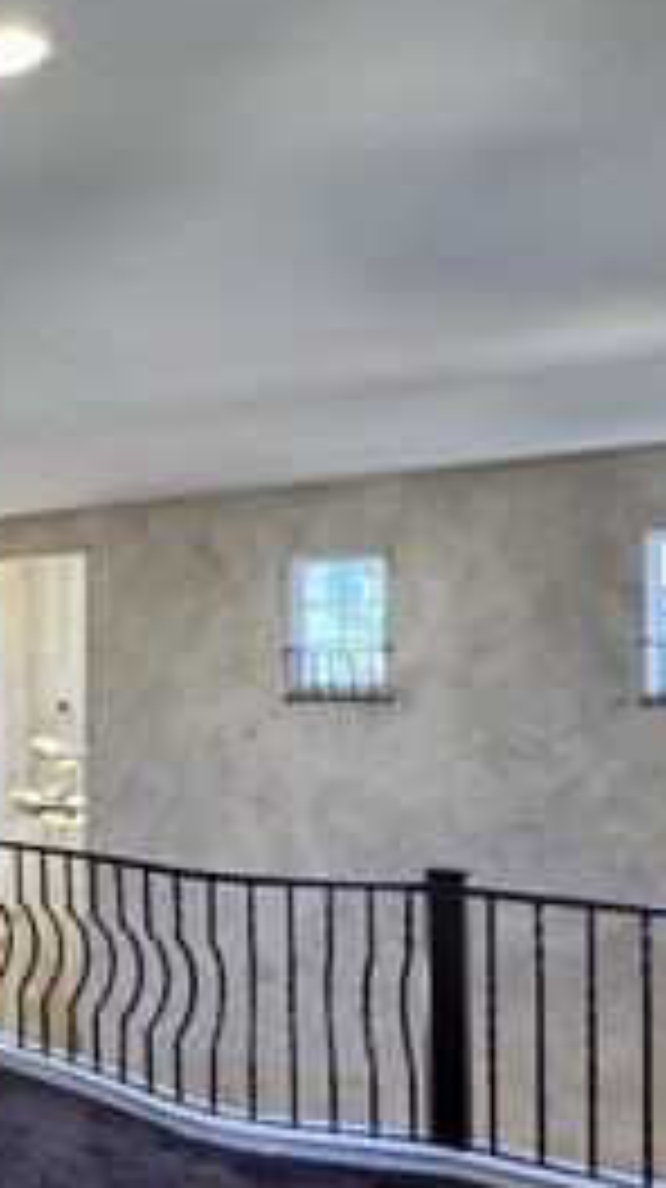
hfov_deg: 25.5
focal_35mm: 37
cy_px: 688
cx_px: -284
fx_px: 1165
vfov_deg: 53.8
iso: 160
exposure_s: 1/120
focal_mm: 2.22
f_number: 2.2
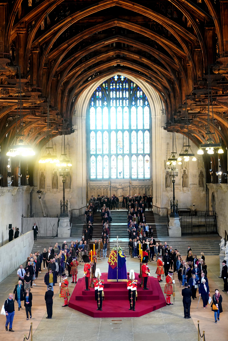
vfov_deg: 31.9
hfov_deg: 21.6
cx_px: 113
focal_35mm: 63
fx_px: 598
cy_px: 170
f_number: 2.8
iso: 4000
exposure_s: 1/200
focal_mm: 62
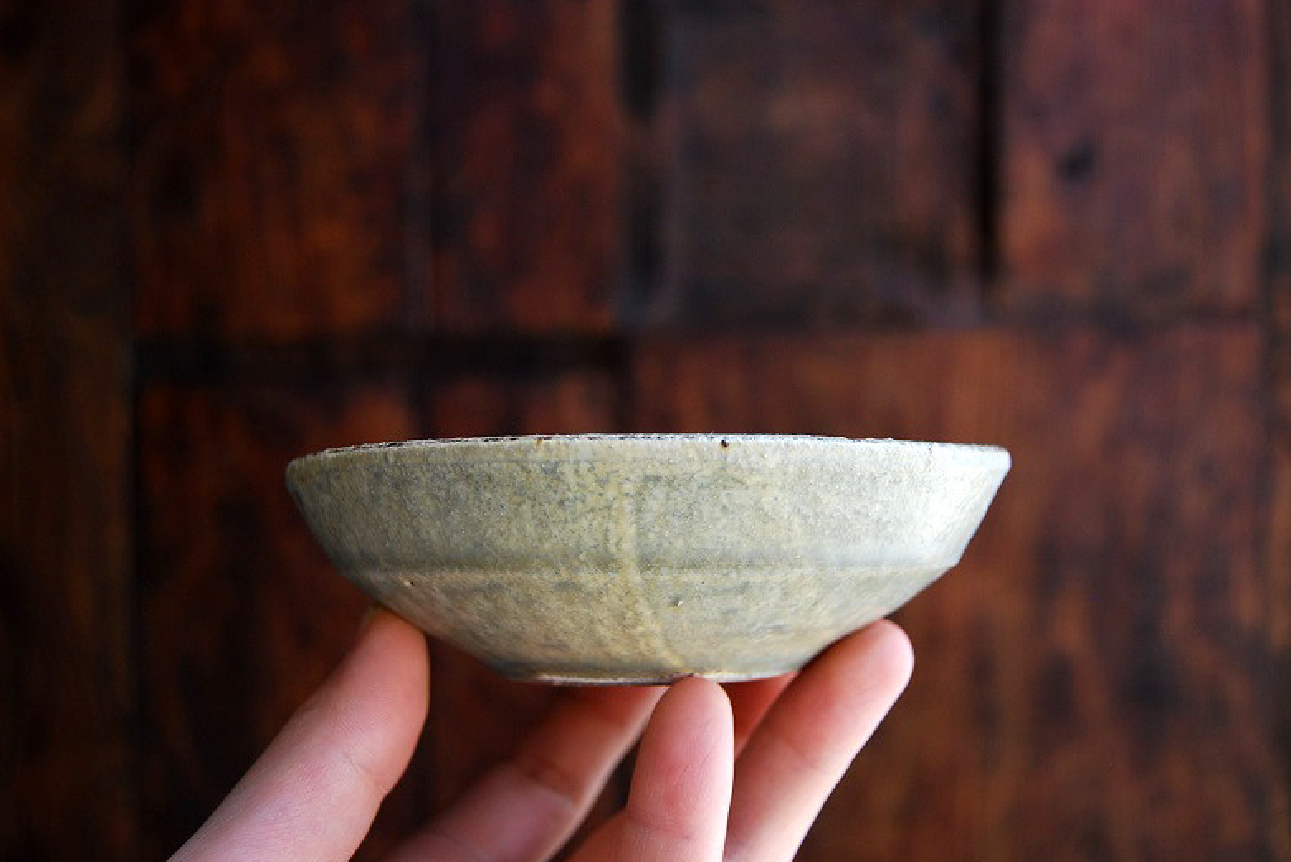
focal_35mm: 40
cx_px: 658
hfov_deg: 48.4
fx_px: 1435
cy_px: 436
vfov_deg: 33.4
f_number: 5
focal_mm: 26
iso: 400
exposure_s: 1/250
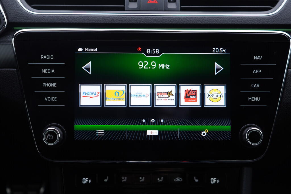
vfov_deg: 36.9
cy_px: 97
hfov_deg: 53.1
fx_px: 291
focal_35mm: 36
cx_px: 146
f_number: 2.8
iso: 125
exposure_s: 1/40
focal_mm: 24
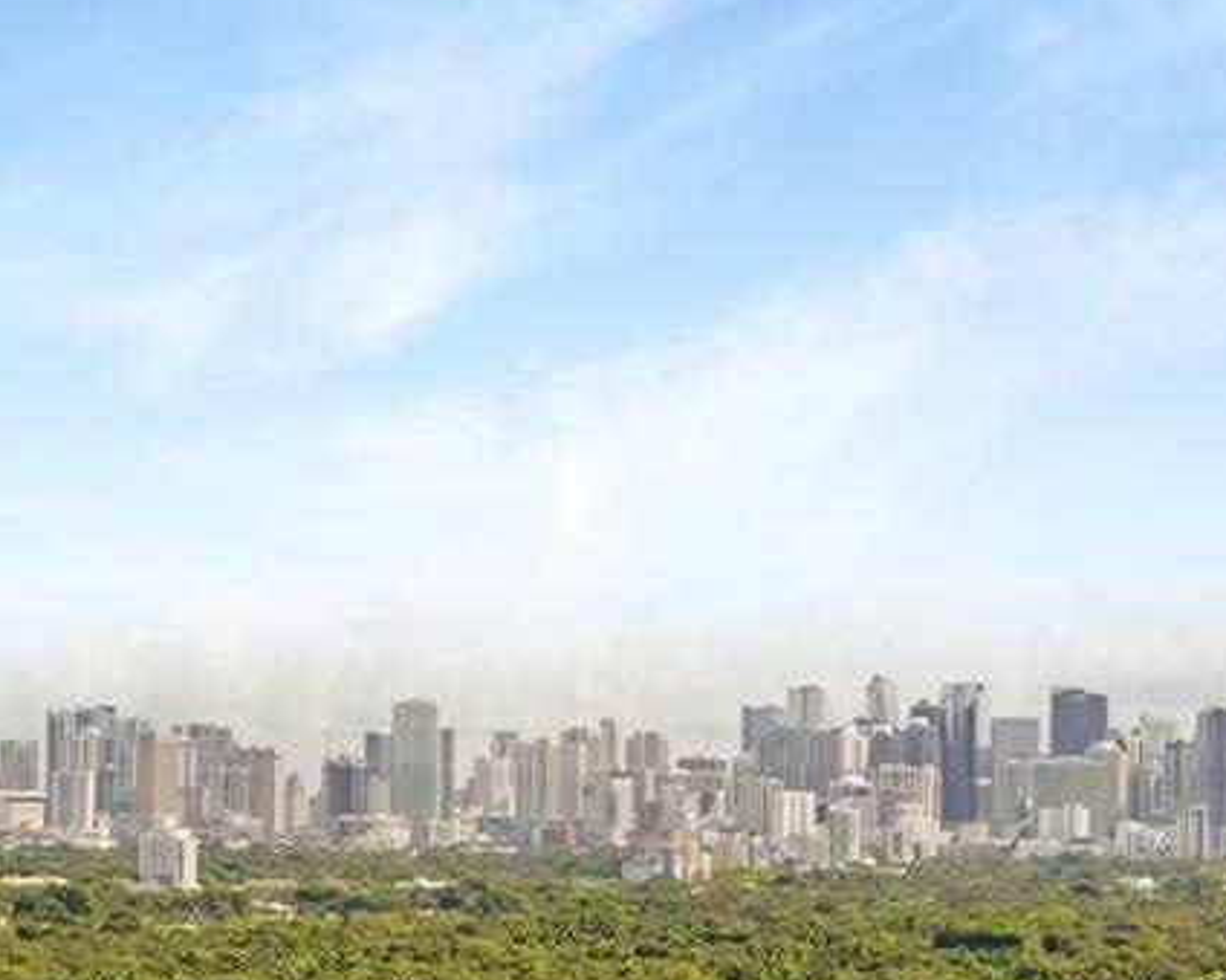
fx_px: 4498
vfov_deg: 12.4
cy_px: 847
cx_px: -211
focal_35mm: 124
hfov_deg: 15.0
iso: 100
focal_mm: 35
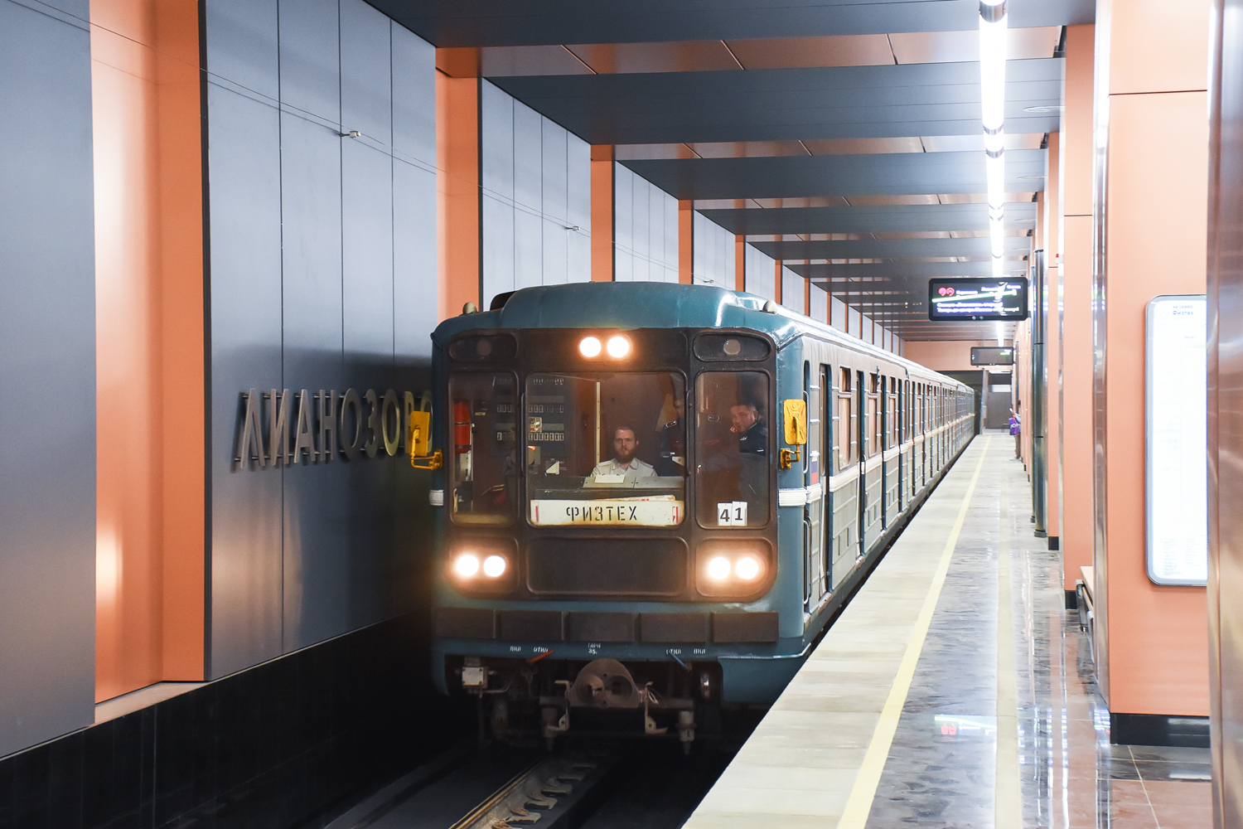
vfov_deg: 21.6
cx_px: 622
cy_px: 414
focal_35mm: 63
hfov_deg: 31.9
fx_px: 2175
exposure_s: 1/80
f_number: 4.5
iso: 1250
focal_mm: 42
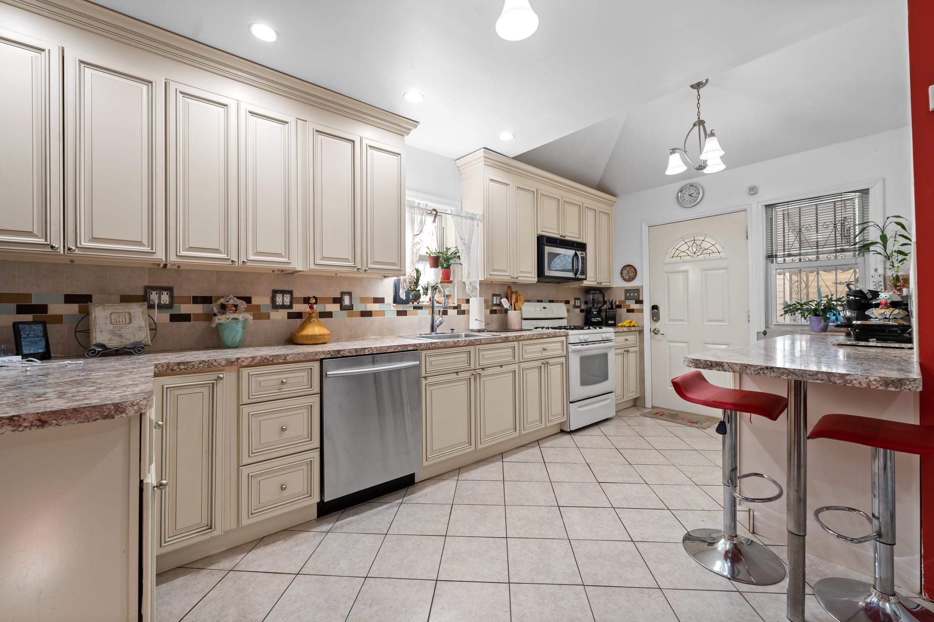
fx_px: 363
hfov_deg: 104.3
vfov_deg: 81.2
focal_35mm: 14
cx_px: 467
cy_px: 311
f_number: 8
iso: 200
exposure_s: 1/3
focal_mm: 14
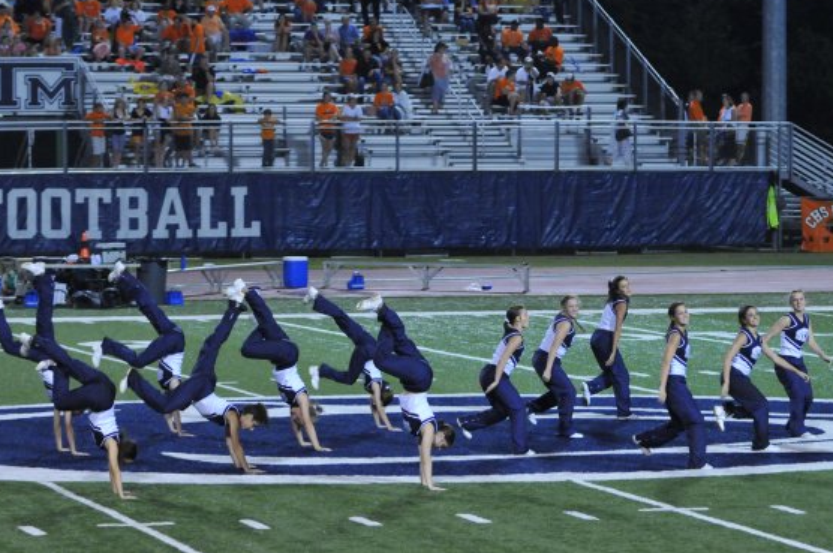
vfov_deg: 7.7
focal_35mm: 177
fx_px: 4090
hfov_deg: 11.6
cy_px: 375
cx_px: 469
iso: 1600
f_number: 2.8
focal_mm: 82
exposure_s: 1/200
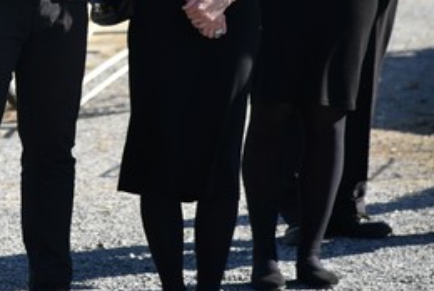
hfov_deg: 5.4
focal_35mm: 378
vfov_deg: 3.6
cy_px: -76
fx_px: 4562
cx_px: -77
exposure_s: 1/1600
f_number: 4
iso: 320
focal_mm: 120
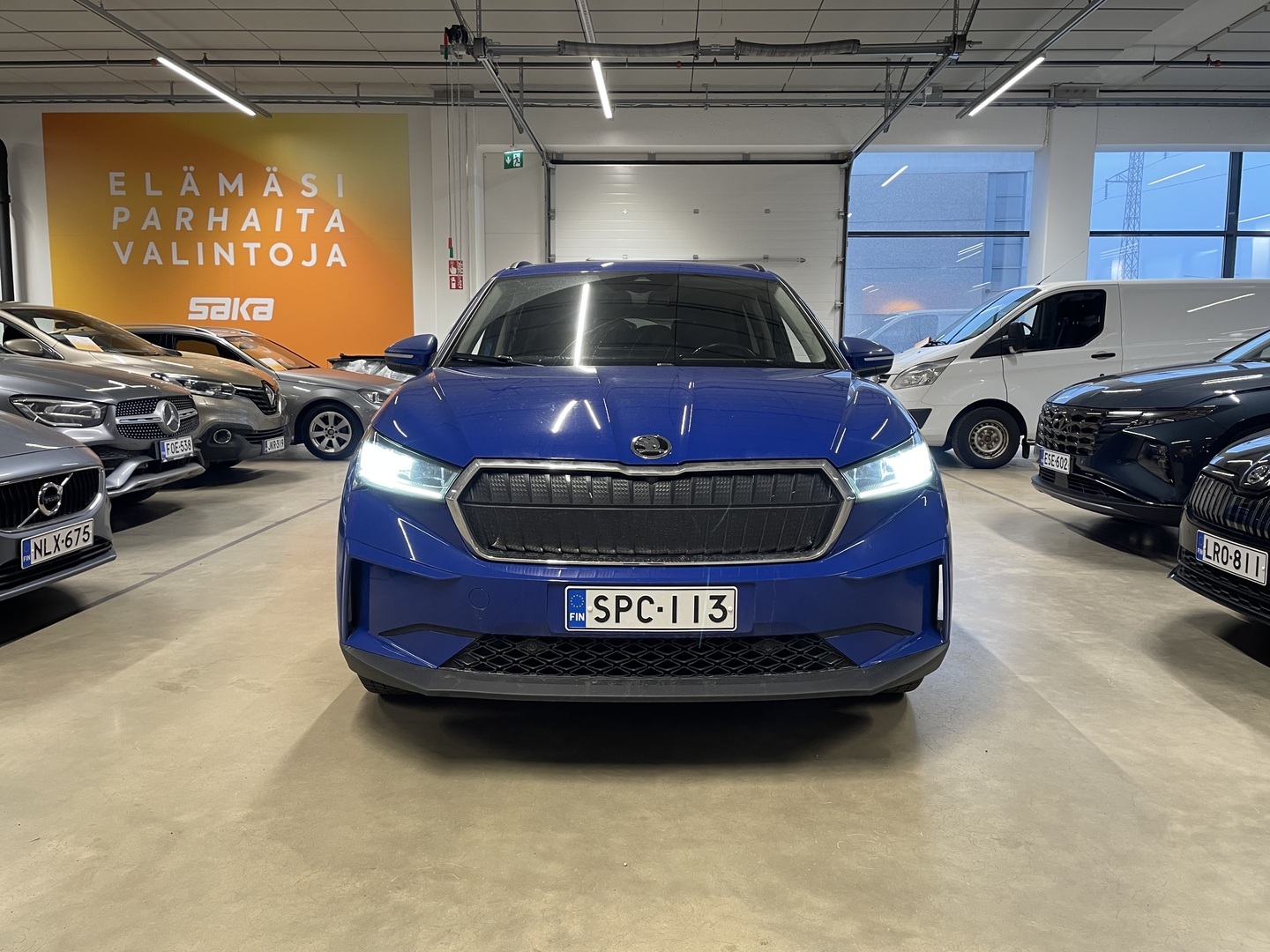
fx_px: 954
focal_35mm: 26
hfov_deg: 67.3
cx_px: 635
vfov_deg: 53.1
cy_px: 476
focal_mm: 4.2
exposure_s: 1/50
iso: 80
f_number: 1.6
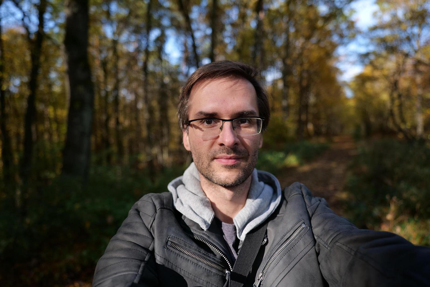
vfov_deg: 67.4
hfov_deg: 90.0
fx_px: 215
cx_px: 215
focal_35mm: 18
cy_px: 144
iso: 100
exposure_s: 1/400
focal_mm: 18
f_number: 1.8
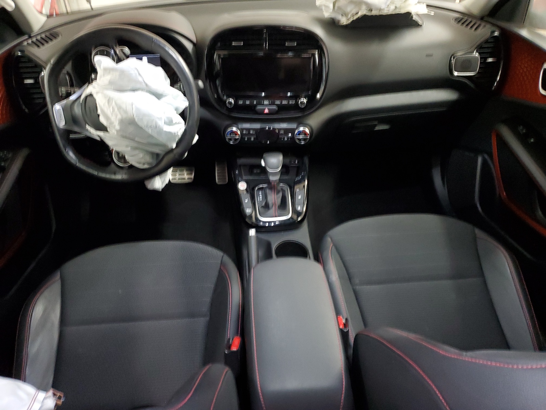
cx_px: 273
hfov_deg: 67.3
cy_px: 205
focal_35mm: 26
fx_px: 410
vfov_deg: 53.1
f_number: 1.5
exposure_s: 1/15
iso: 340
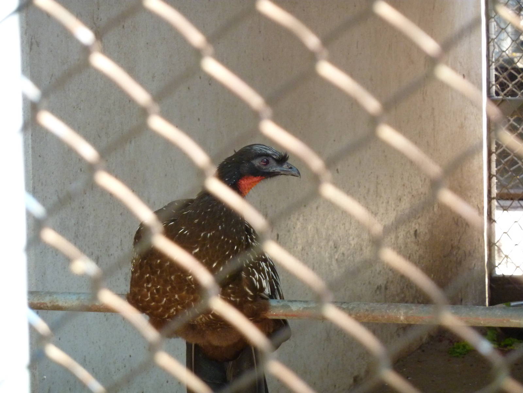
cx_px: 262
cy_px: 196
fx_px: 3656
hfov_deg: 8.2
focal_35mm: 242
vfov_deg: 6.1
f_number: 4.7
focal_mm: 39.7
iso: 400
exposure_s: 1/100
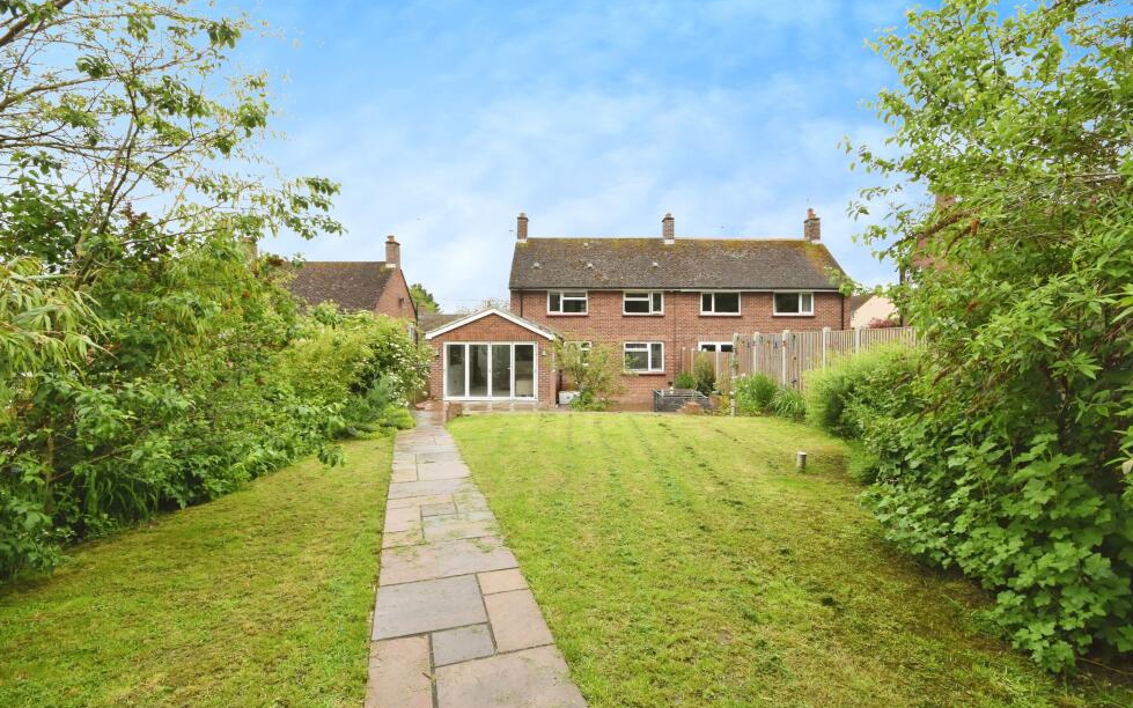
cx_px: 565
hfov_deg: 97.8
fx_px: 494
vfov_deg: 71.2
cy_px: 341
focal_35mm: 16
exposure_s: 1/500
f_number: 8
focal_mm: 10
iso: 800
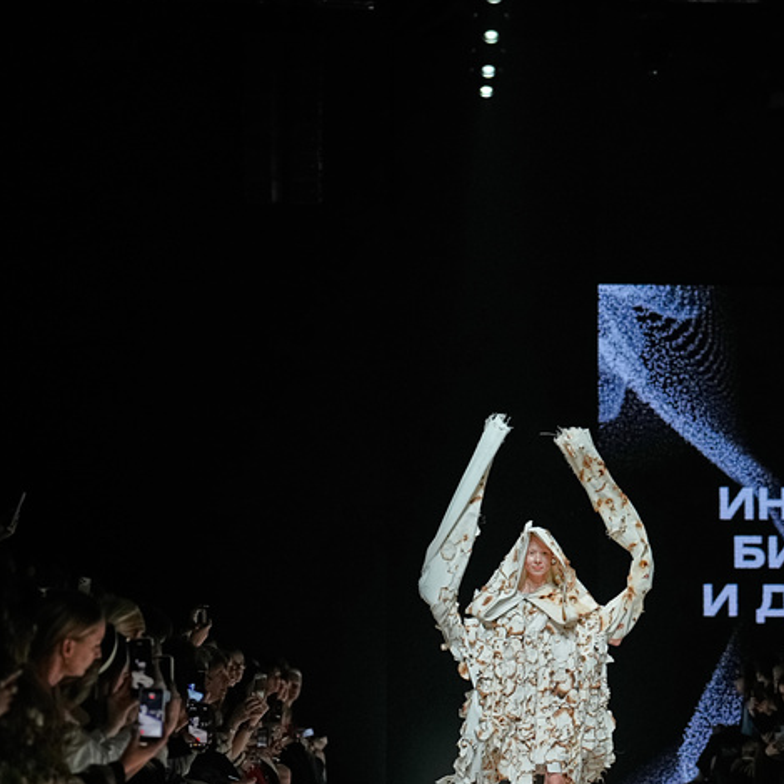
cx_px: 527
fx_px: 3562
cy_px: 373
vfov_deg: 12.6
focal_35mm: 139
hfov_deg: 12.5
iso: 1600
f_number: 2.8
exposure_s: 1/1000
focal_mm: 75
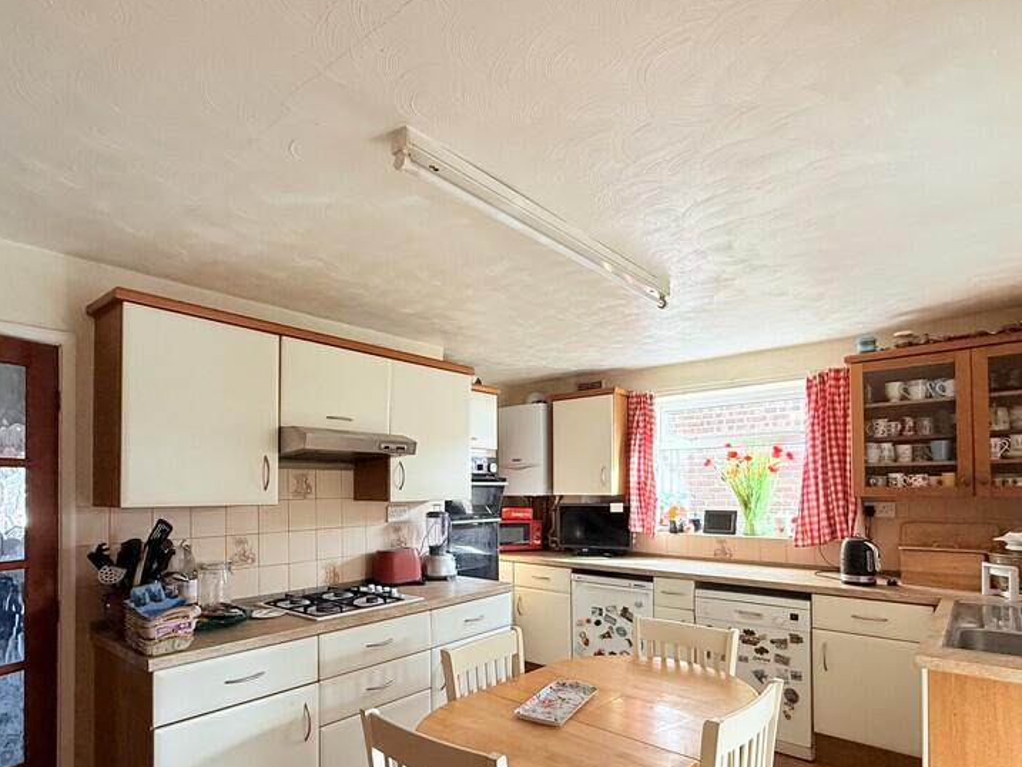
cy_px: 480
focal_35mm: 20
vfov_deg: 65.0
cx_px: 475
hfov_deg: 81.6
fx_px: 591
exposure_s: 1/99
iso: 125
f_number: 2.2
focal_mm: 2.22
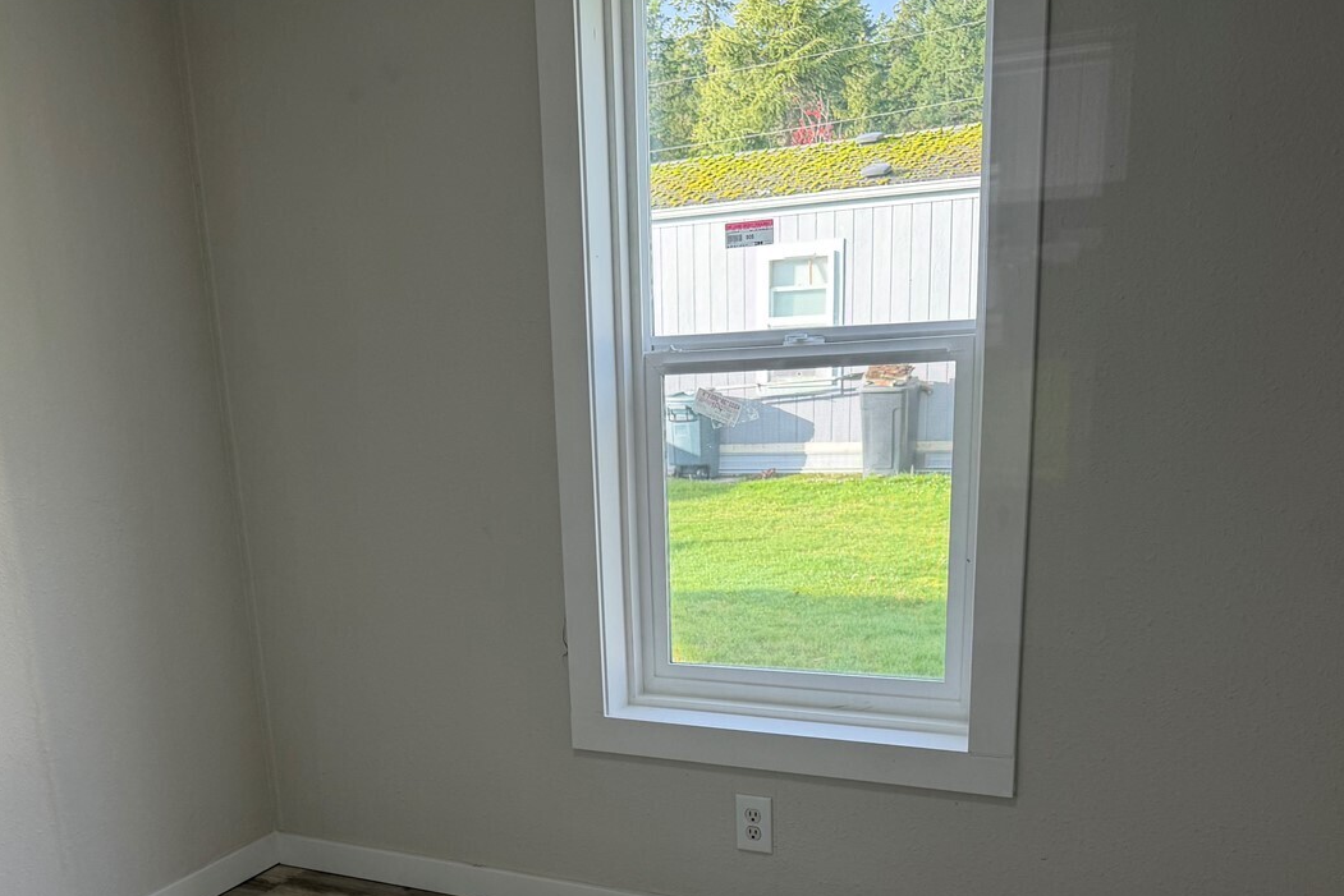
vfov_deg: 33.8
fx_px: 1419
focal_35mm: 38
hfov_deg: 50.2
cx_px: 506
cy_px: 749
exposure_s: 1/120
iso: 80
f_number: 1.78
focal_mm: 6.76
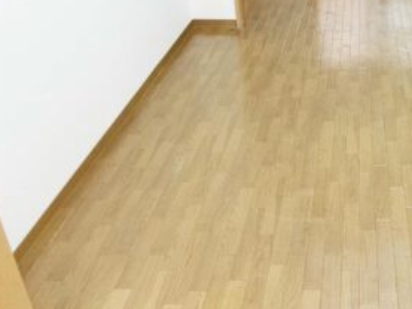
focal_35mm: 42
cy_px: 15
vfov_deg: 32.2
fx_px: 500
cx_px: 365
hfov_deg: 41.5
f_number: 2.7
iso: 320
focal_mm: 4.06
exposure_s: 1/125
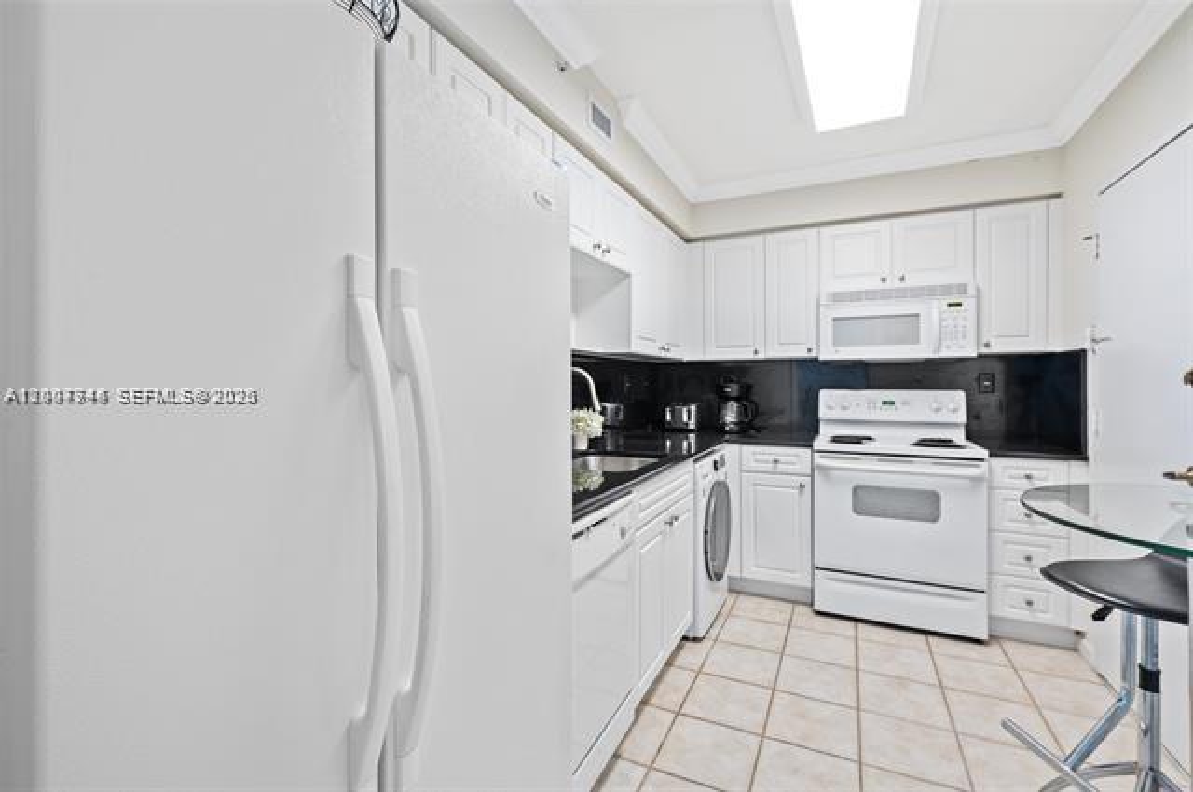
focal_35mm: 16
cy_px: 396
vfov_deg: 73.6
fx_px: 530
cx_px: 596
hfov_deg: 96.8
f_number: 8
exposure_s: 1/2.5
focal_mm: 16
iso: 200
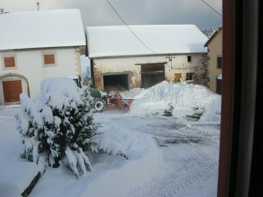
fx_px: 266
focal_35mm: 35
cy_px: 98
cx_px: 132
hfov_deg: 52.6
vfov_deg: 40.7
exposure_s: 1/204
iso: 50
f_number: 5.6
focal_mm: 5.8
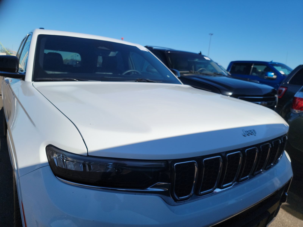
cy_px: 114
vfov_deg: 56.8
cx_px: 152
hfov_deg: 71.6
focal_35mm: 24
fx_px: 210
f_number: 1.8
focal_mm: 6.7
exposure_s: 1/1261
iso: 50
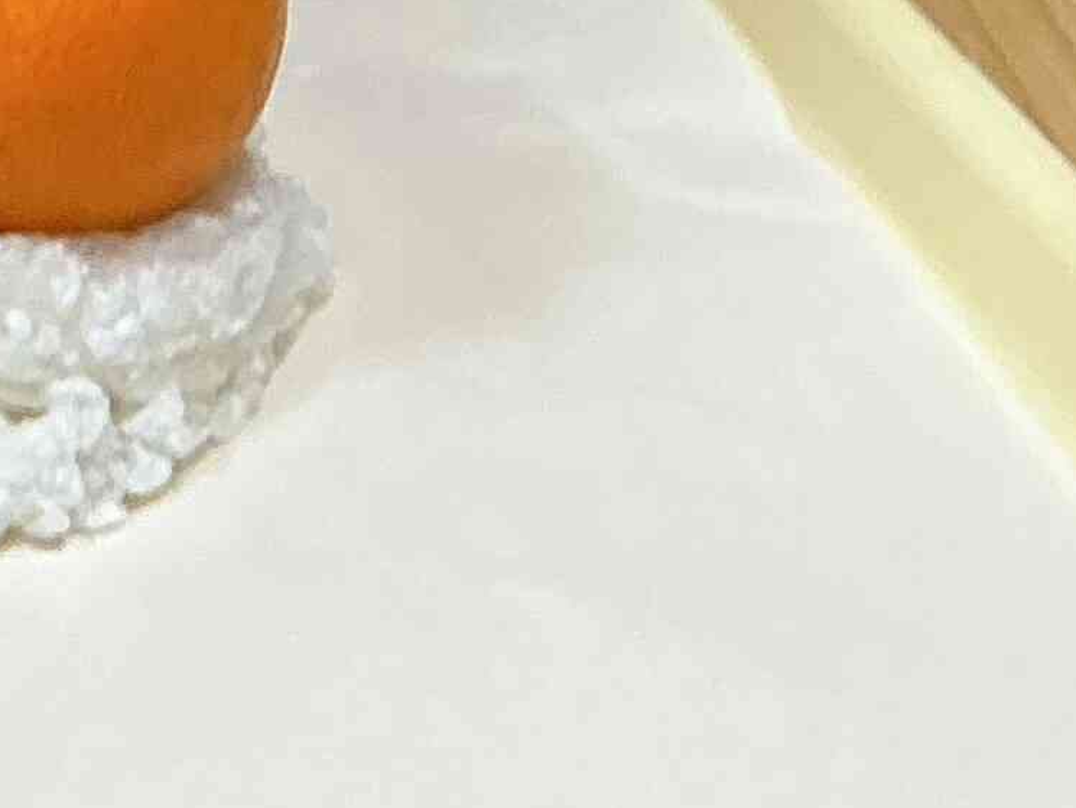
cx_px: -937
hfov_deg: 11.5
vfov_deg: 8.6
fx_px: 4881
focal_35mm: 157
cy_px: -1126
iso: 50
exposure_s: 1/60
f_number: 1.8
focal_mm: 3
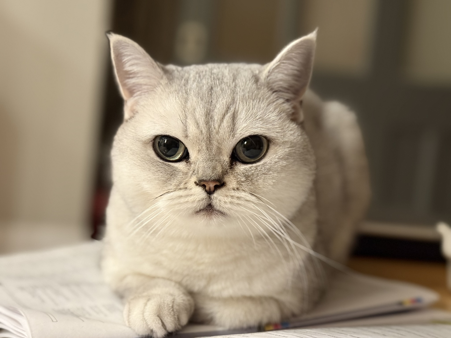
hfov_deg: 39.7
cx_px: 226
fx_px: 625
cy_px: 169
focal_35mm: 48
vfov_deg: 30.3
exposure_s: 1/30
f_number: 1.78
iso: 500
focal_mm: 6.76
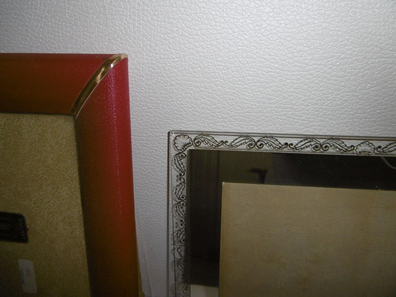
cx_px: 198
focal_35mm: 24
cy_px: 148
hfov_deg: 71.6
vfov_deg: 56.8
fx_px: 275
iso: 100
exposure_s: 1/125
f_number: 7.8
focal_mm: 4.3
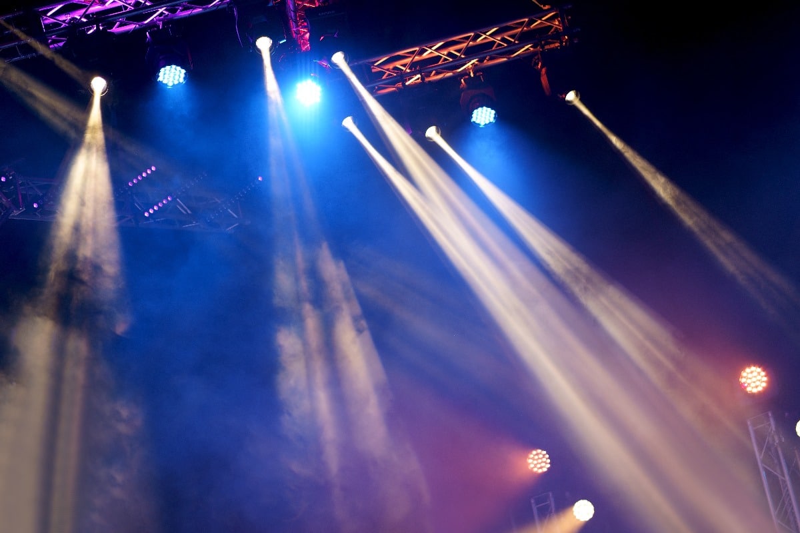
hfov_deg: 23.9
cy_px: 266
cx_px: 400
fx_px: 1889
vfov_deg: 16.1
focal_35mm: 85
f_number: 1.8
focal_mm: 85
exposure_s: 1/125
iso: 160
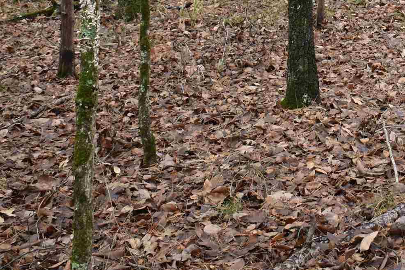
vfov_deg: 15.4
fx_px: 945
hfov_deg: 23.5
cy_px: -92
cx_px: 368
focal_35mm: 84
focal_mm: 18
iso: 400
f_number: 4
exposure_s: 1/250
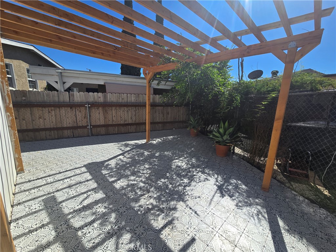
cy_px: 126
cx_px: 168
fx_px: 126
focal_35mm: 13
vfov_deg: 89.9
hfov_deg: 106.2
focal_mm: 2.2
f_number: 2.2
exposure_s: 1/2969
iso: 50
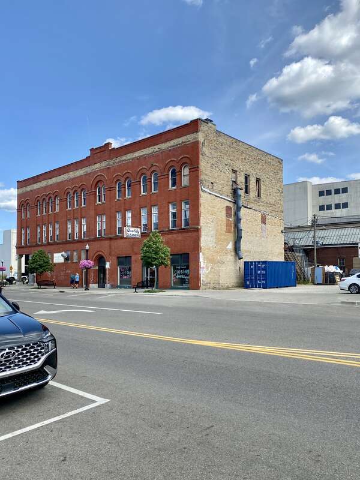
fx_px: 361
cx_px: 180
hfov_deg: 53.1
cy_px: 240
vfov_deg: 67.3
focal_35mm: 26
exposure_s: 1/2141
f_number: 1.8
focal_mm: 4.25
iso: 32
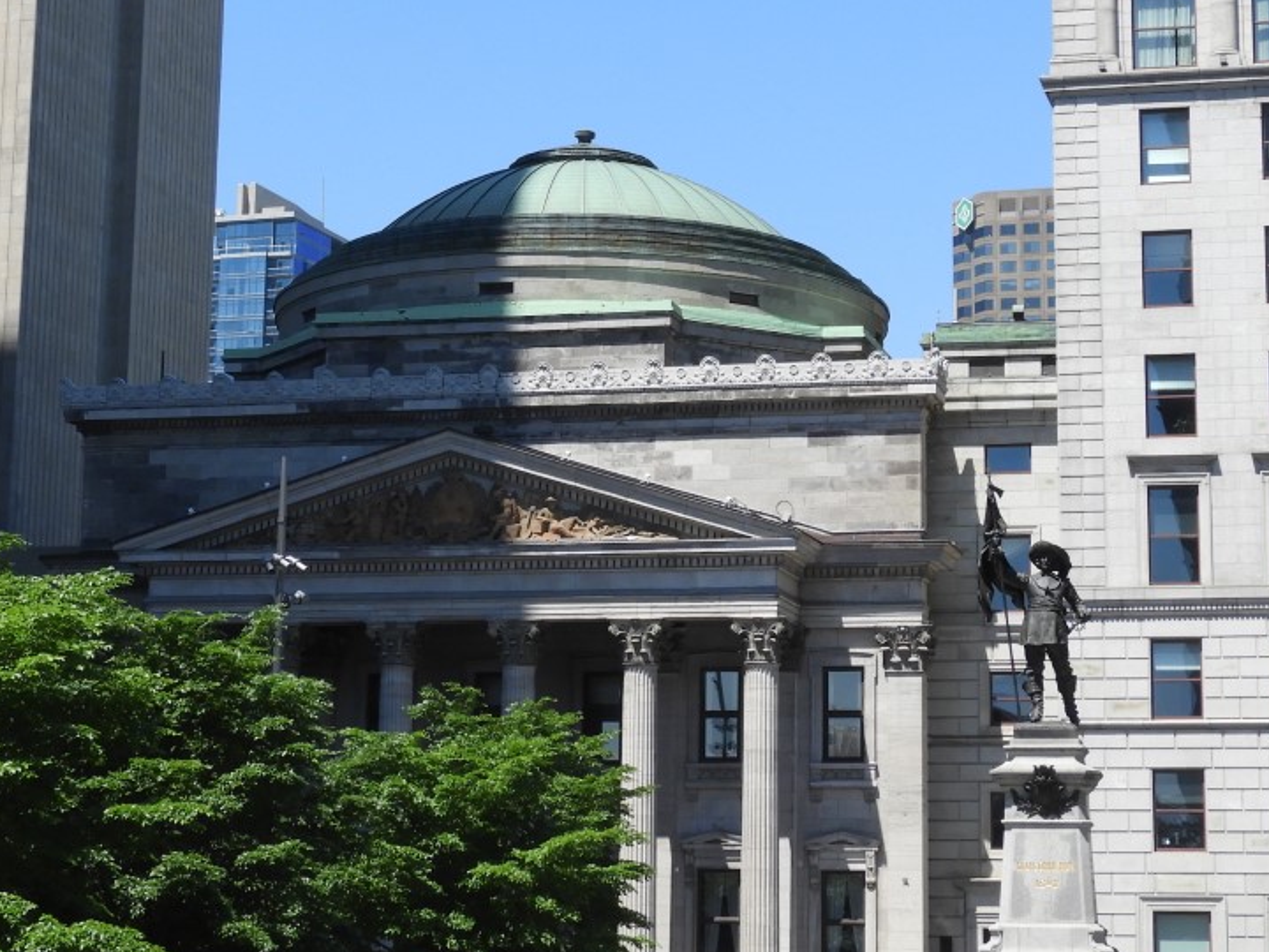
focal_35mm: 90
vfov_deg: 16.4
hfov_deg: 21.8
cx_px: 608
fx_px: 3299
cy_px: 286
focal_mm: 8.1
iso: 100
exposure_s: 1/800
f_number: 4
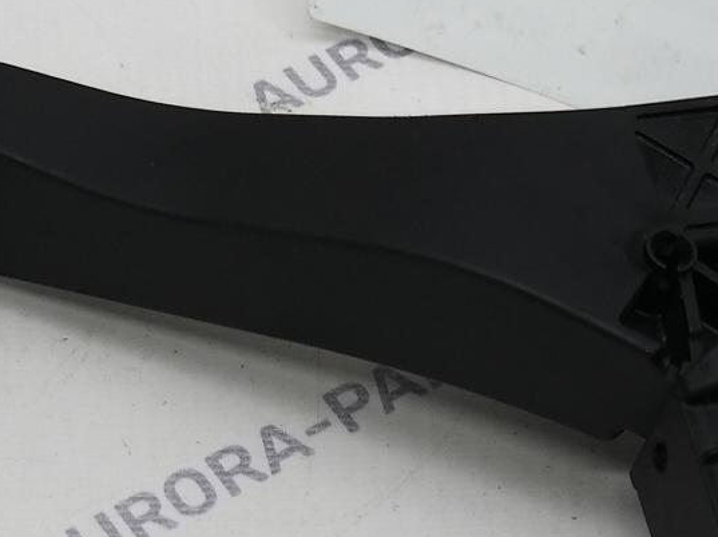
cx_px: 271
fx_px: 3316
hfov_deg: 12.3
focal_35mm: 160
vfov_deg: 9.3
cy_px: 285
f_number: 3.5
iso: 100
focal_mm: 20
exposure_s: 1/80
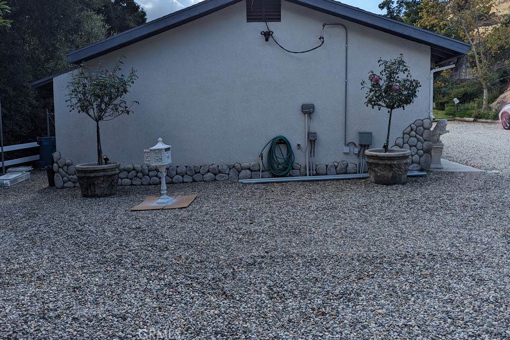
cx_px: 260
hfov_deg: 69.4
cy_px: 142
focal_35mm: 26
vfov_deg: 49.3
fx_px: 368
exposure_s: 1/1550
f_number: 1.85
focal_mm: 6.81
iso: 26
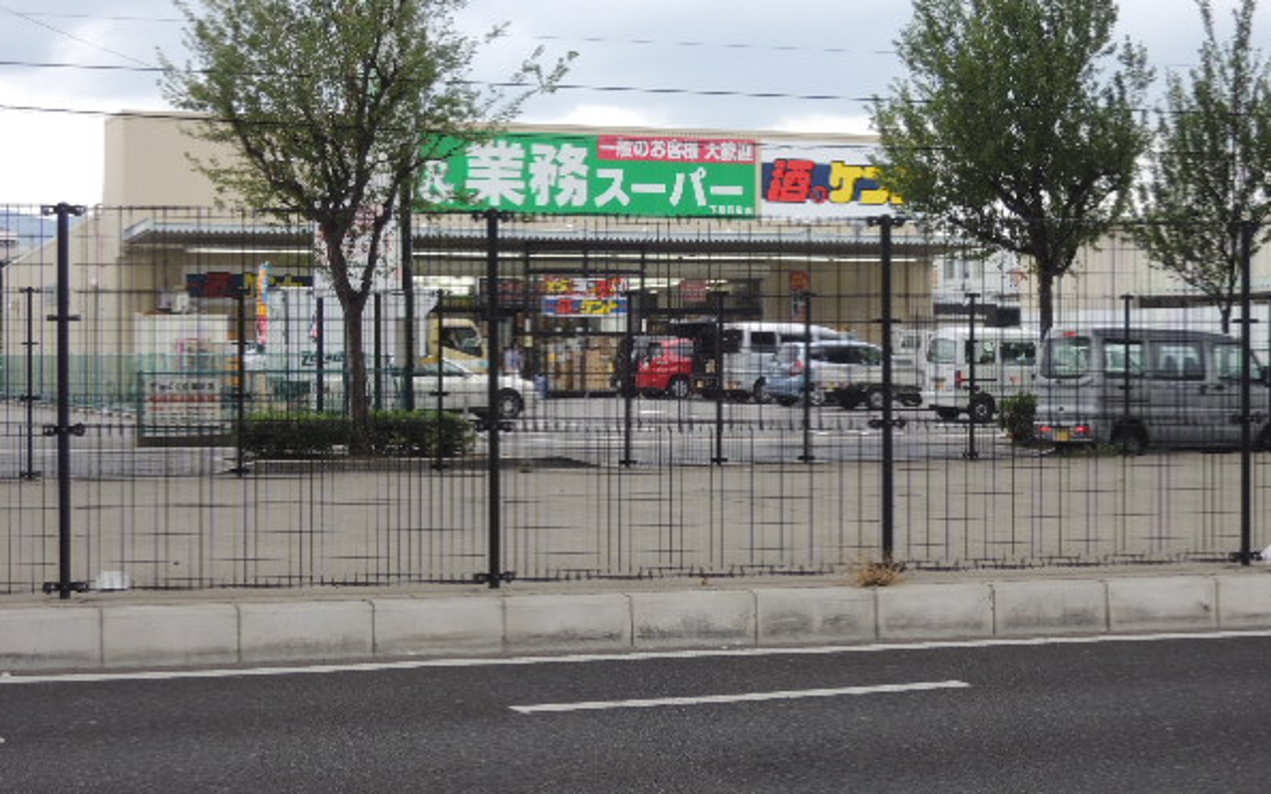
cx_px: 653
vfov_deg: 16.3
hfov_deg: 25.8
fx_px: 2771
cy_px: 372
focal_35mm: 80
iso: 100
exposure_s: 1/200
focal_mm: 12.5
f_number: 4
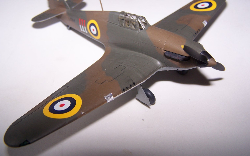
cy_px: 65
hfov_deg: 48.2
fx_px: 279
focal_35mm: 41
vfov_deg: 31.2
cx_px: 123
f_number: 2.8
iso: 80
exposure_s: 1/60
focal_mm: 6.3
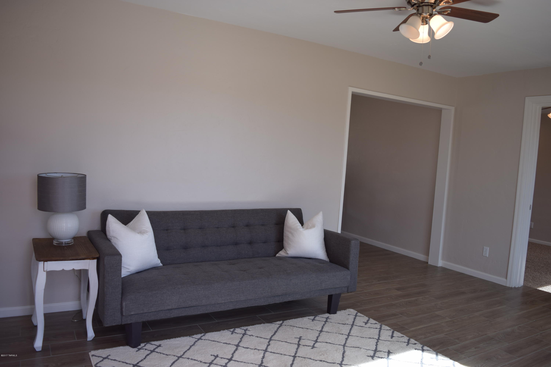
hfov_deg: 67.4
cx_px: 276
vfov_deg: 47.9
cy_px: 184
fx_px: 413
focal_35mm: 27
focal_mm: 18
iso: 200
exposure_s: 1/200
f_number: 3.5
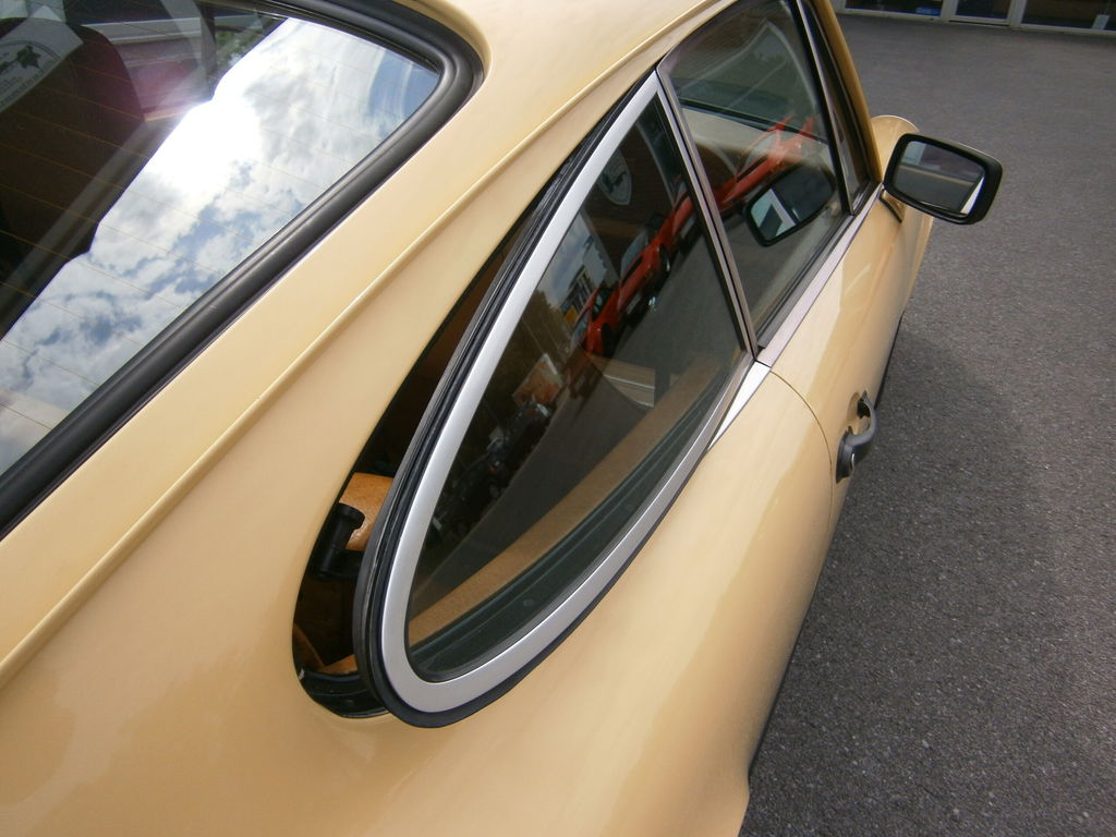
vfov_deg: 53.1
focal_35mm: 26
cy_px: 418
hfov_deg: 67.3
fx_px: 838
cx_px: 558
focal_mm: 4.7
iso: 80
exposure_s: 1/800
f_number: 2.8
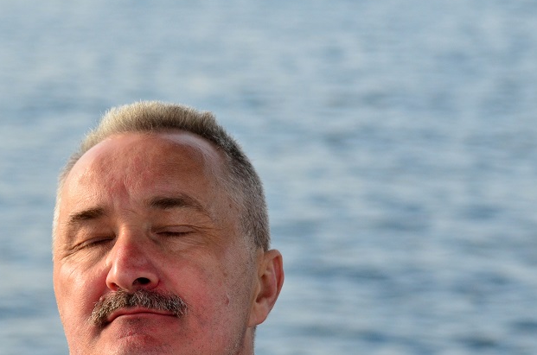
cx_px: 149
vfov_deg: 8.1
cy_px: 273
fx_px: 2515
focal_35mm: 169
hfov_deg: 12.2
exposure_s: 1/2000
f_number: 4.5
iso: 800
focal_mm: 70
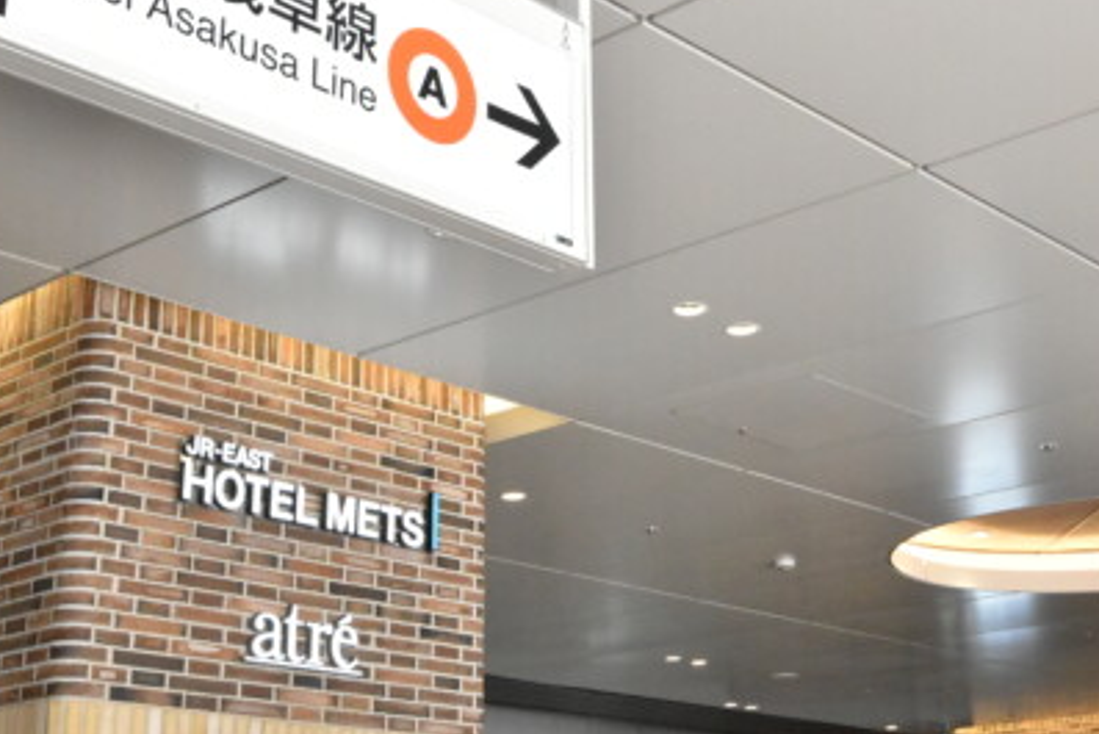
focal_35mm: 58
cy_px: 265
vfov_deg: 23.3
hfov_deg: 34.5
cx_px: 579
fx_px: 1771
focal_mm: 24
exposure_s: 1/320
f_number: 9
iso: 6400
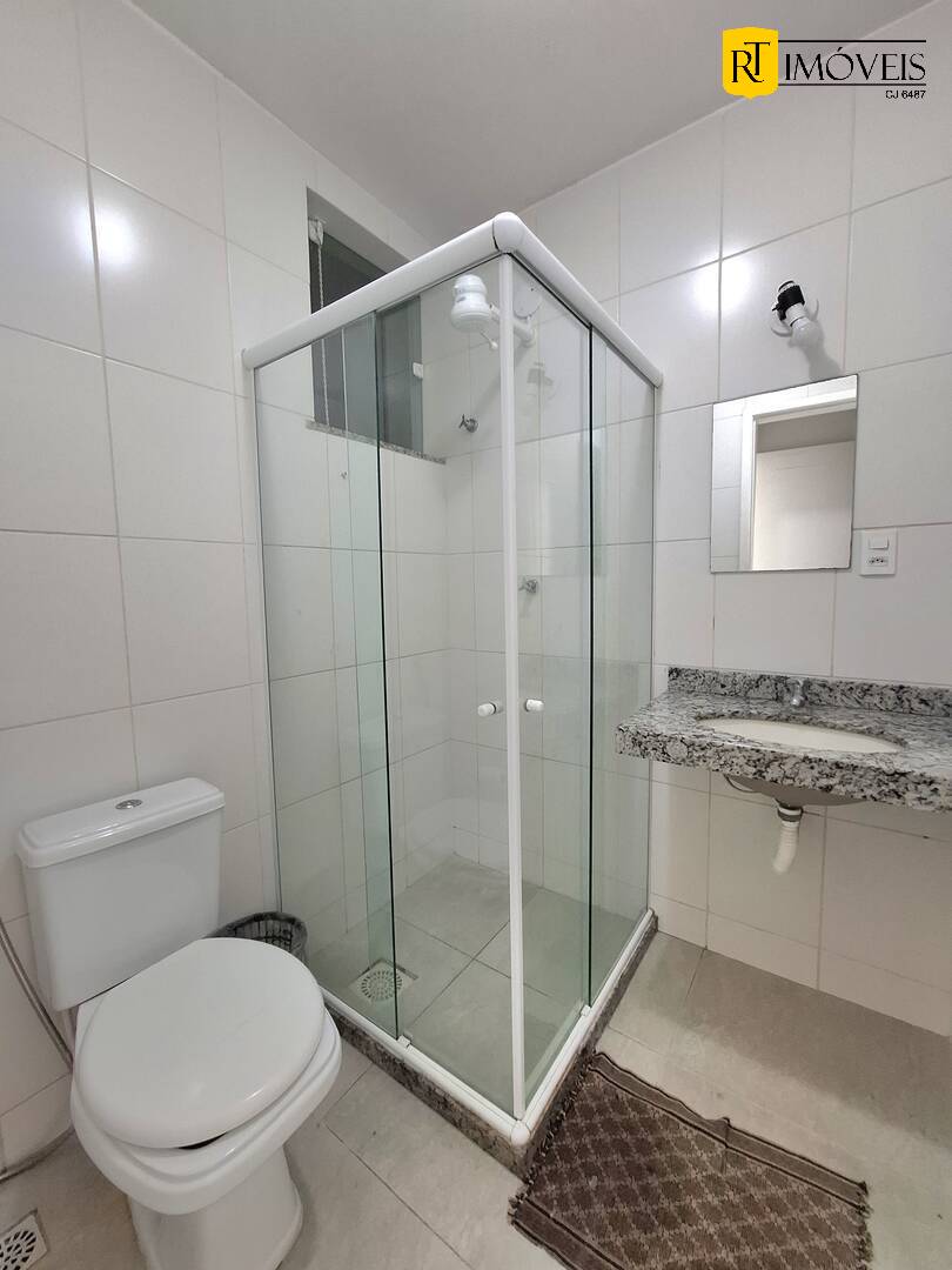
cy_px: 635
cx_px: 476
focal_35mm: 13
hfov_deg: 89.9
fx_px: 477
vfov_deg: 106.2
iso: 200
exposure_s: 1/24
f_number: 2.2
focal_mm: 1.74
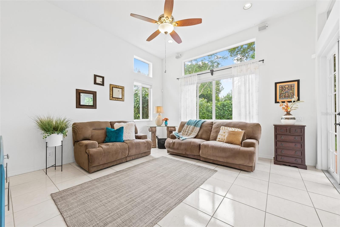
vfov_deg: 81.2
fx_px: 132
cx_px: 170
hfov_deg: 104.2
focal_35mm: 14
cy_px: 114
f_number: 9
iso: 200
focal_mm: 14
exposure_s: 1/2.5
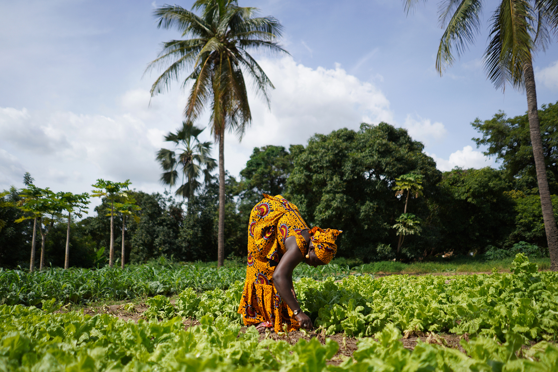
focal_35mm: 28
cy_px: 186
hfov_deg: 65.5
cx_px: 279
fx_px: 434
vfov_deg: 46.4
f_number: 2
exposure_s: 1/3200
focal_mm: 28
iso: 100
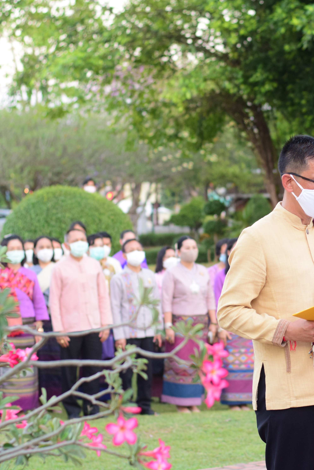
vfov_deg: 18.1
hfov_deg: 12.0
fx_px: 1478
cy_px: 234
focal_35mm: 113
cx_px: 307
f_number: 3.2
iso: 640
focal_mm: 50
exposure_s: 1/125
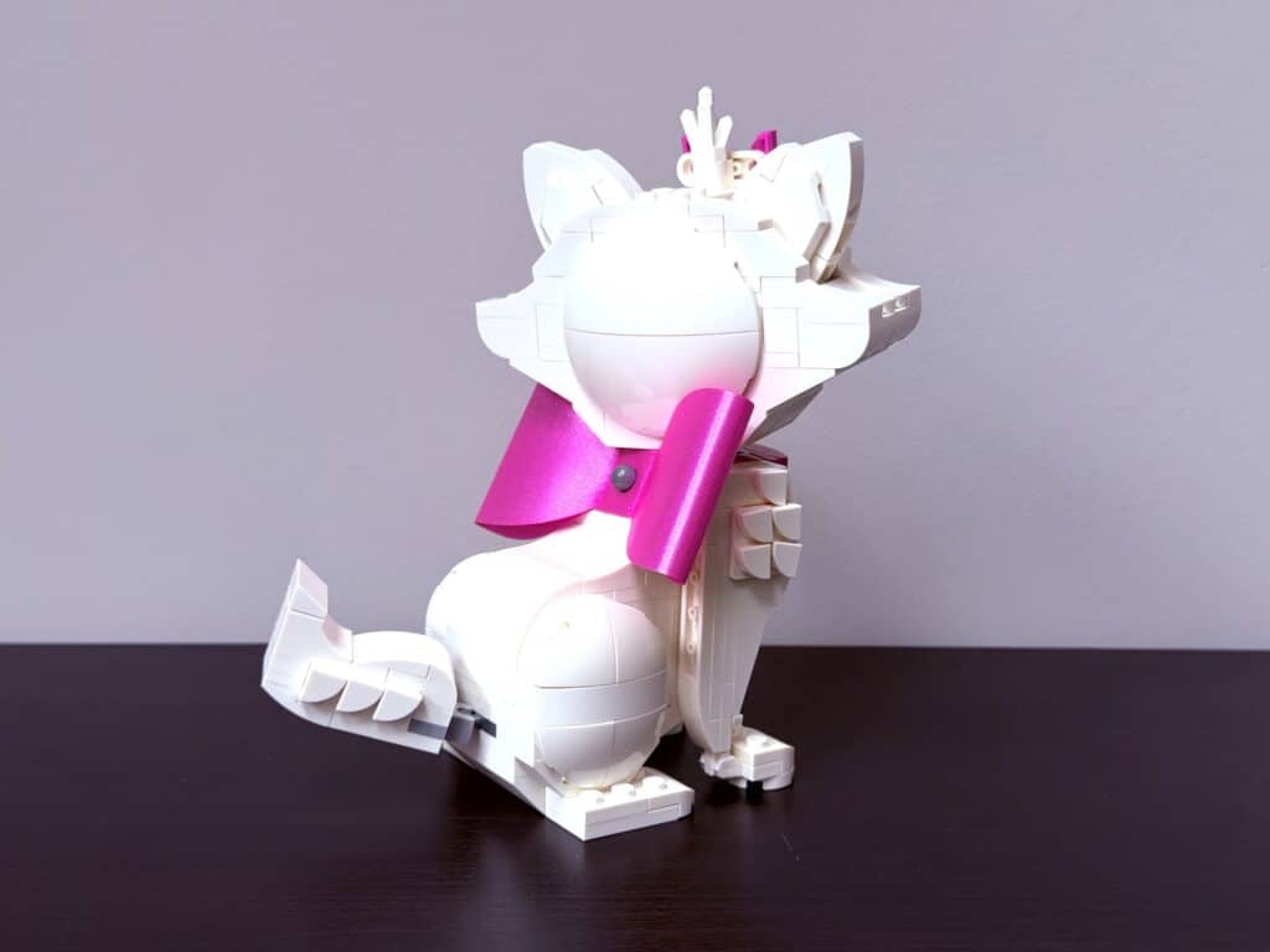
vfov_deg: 30.3
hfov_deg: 39.7
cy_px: 476
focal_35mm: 48
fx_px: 1761
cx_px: 635
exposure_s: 1/59
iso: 125
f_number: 1.78
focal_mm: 6.76
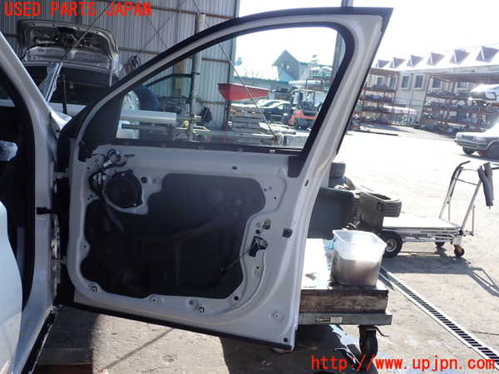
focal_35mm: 32
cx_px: 250
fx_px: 461
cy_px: 187
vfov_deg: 44.2
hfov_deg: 56.8
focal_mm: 5.79
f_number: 3.2
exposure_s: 1/320
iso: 100
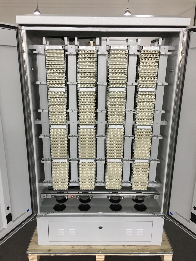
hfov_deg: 48.2
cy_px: 130
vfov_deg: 61.6
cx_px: 98
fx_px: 219
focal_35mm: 29
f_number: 2.2
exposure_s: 1/33
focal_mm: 4.15
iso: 160
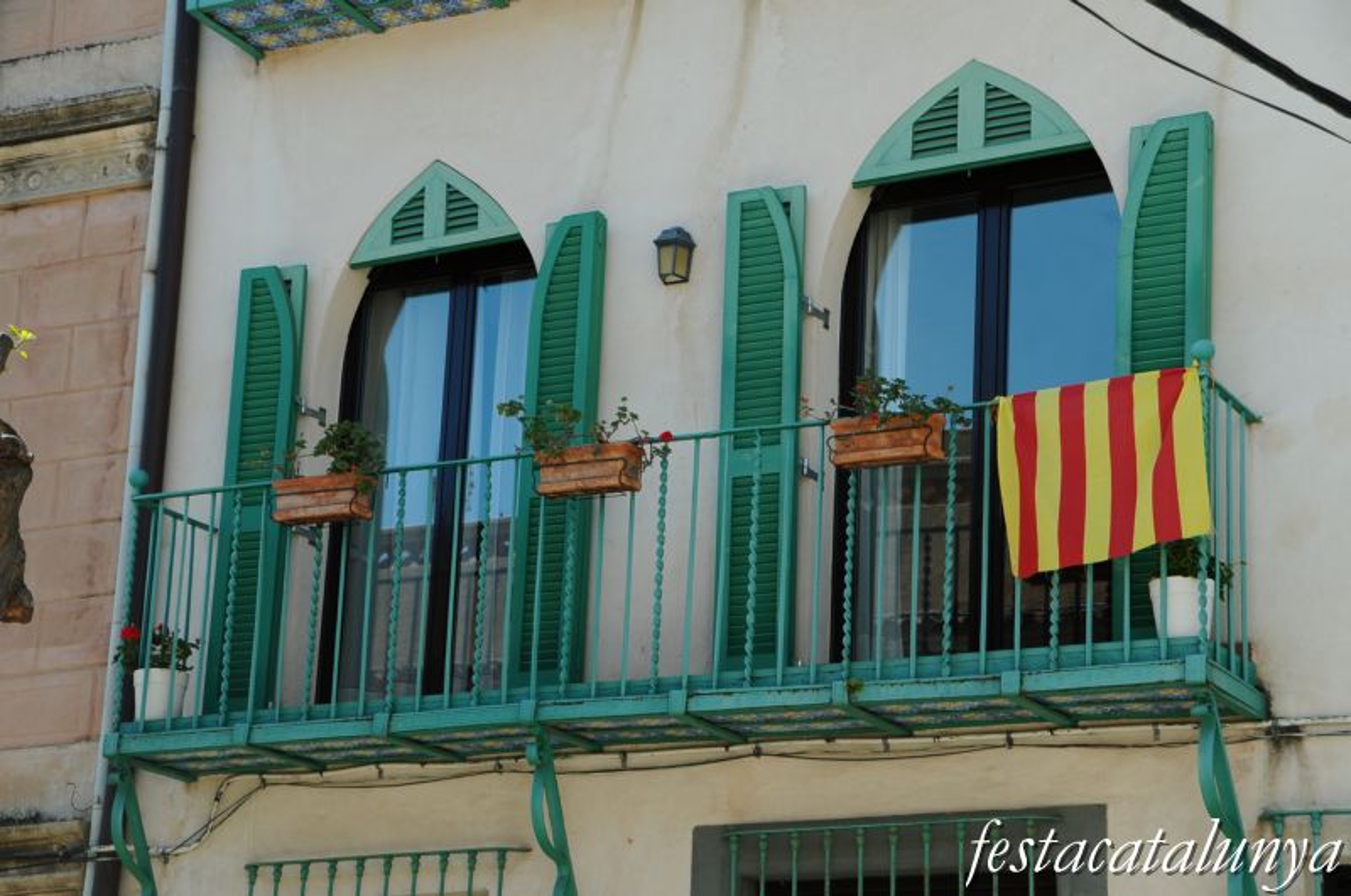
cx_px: 676
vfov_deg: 9.9
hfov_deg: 14.9
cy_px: 448
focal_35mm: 138
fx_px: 5171
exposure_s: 1/250
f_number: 8
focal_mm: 92
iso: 200
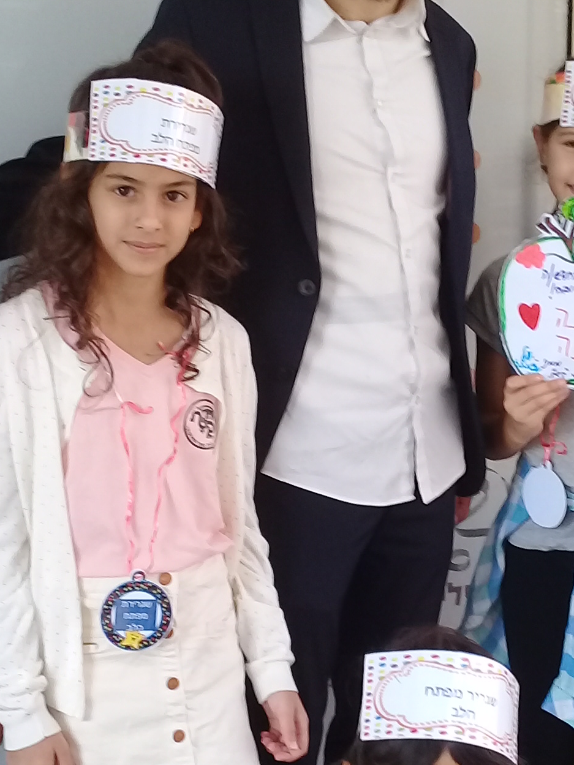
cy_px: 521
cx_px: 365
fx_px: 1791
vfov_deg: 24.0
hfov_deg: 18.2
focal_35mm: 81
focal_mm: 3.3
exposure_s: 1/122
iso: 50
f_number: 2.2
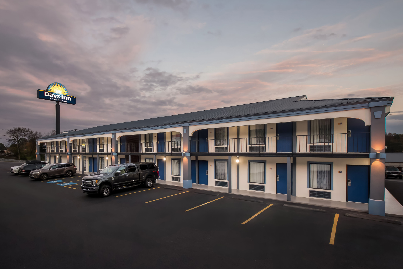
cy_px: 134
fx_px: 168
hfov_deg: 100.4
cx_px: 202
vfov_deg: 77.3
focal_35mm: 15
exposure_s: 1/25
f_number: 8
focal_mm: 10
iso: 800
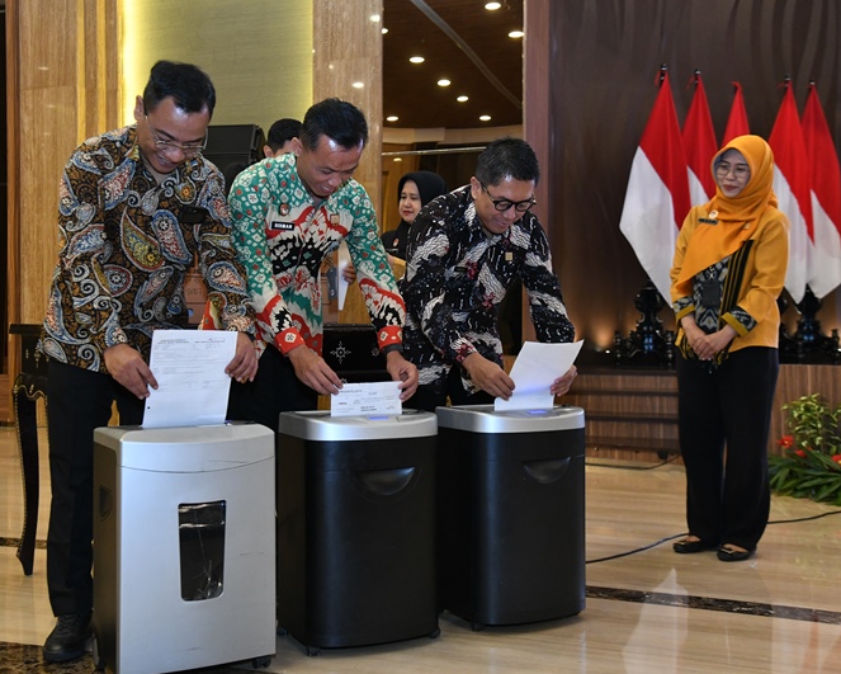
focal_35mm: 43
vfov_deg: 34.9
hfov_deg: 42.8
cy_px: 337
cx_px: 368
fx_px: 1071
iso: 3200
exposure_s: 1/125
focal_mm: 38
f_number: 4.5
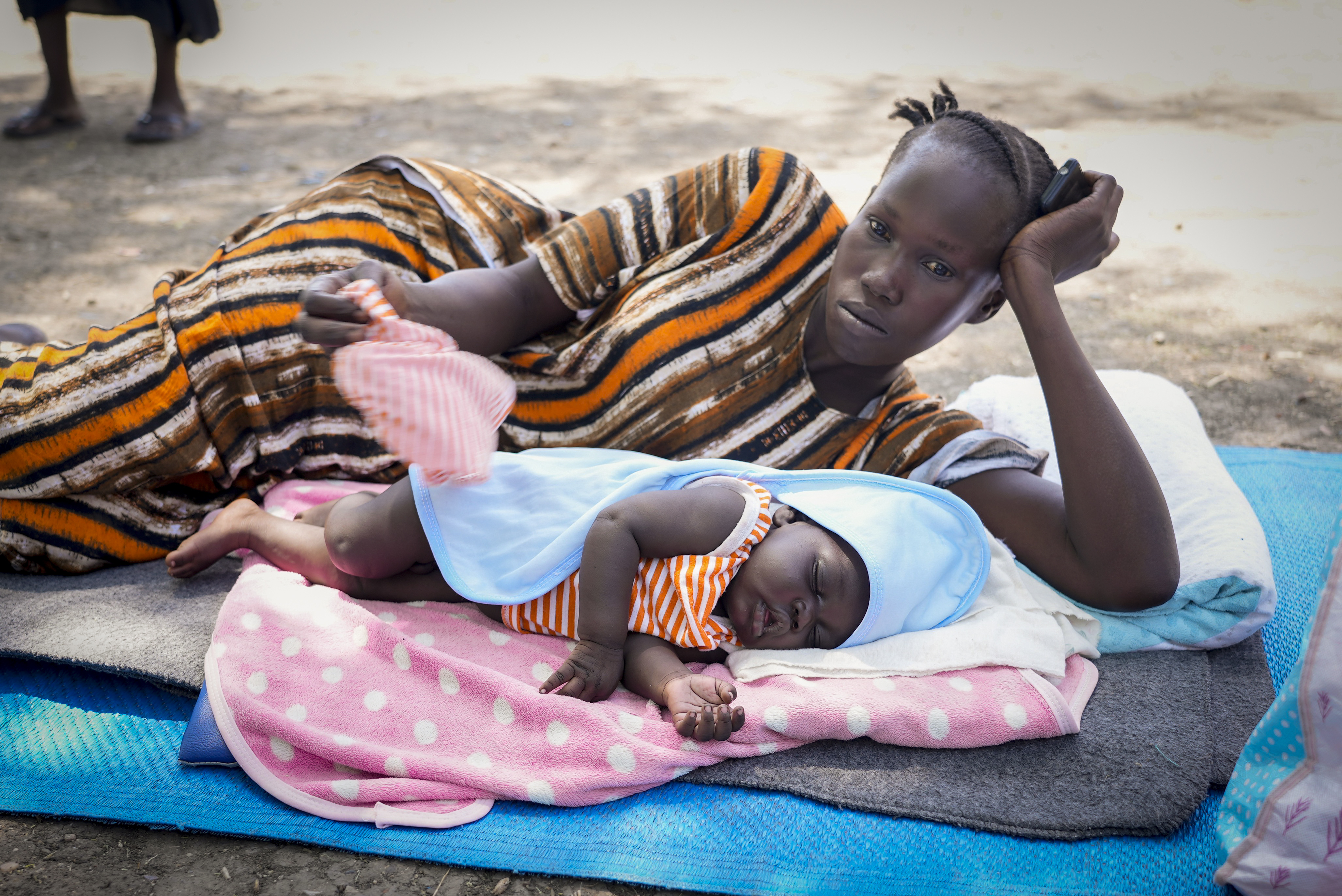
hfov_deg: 47.4
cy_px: 448
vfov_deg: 32.7
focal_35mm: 41
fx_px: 1529
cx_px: 671
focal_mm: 41
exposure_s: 1/160
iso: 200
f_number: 4
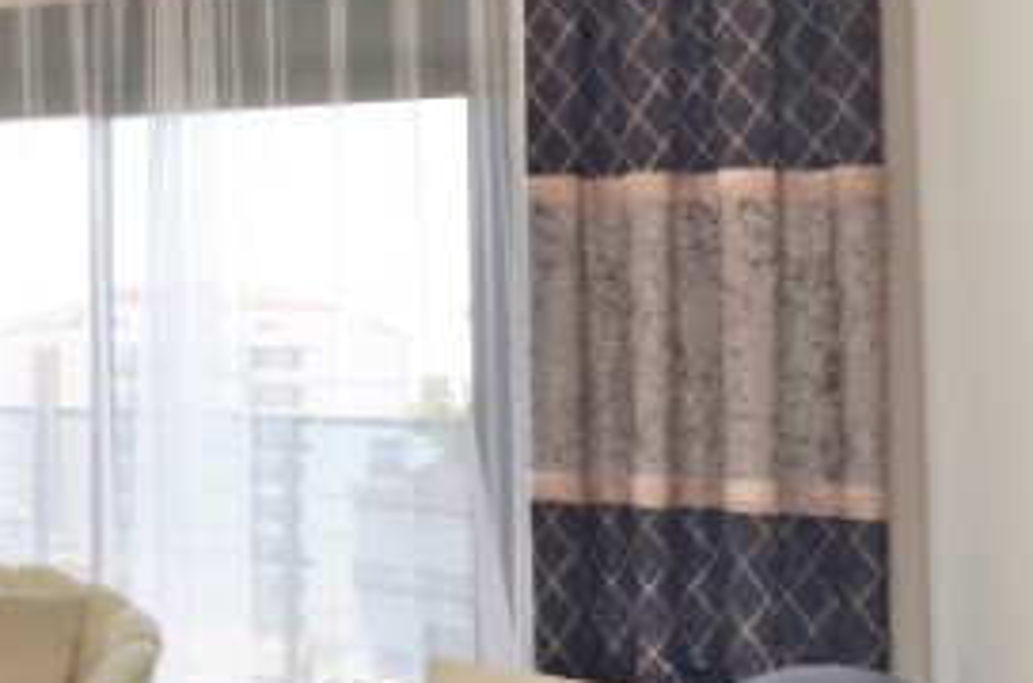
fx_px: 1832
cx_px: -817
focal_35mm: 64
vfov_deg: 21.0
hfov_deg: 21.2
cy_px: 220
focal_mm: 10
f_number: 5.6
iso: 180
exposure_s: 1/125
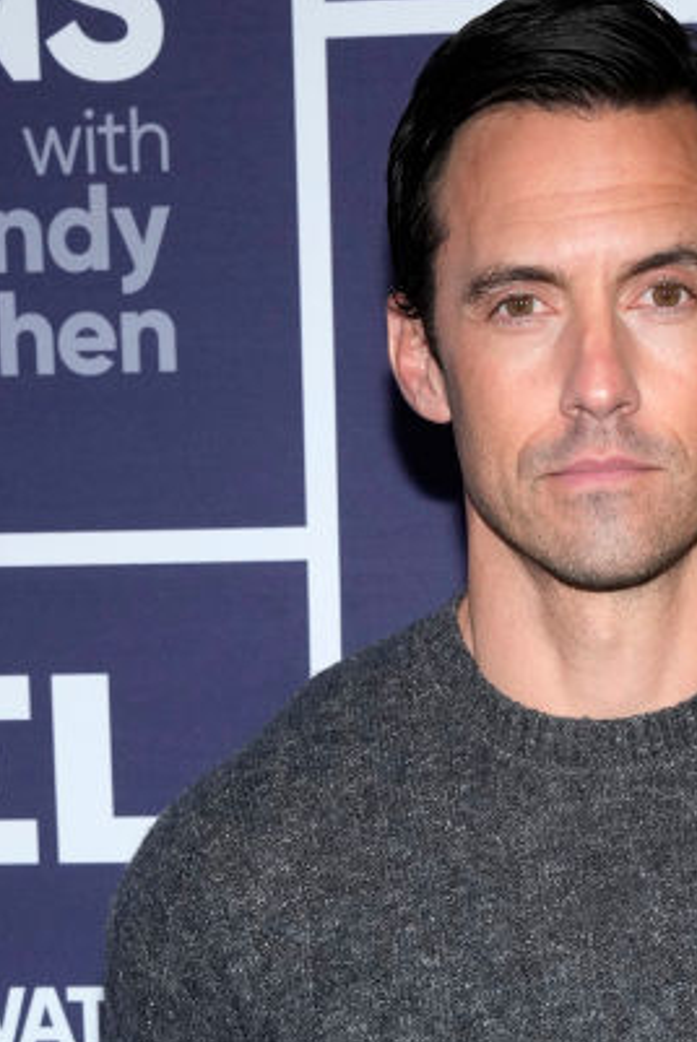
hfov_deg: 11.3
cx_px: 756
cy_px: 1201
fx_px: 3479
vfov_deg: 16.4
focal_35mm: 120
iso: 800
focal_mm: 47
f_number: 7.1
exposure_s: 1/250
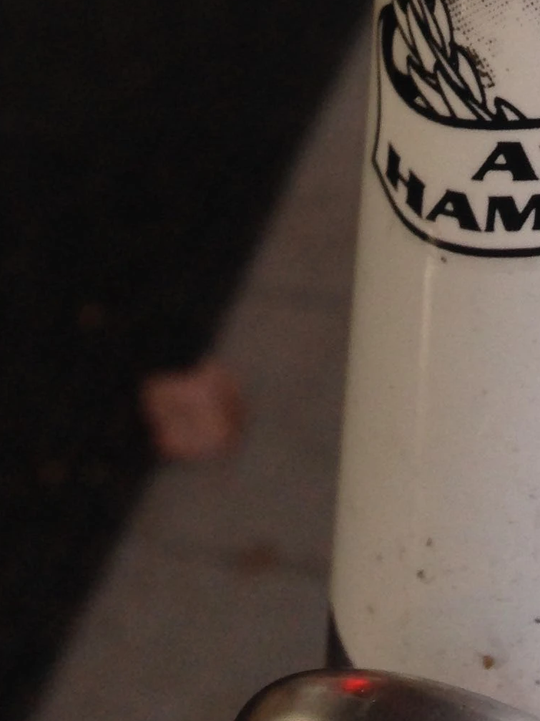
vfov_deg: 16.9
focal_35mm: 107
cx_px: 536
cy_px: -314
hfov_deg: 13.6
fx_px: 2226
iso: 50
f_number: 2.4
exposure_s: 1/40
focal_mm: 4.12
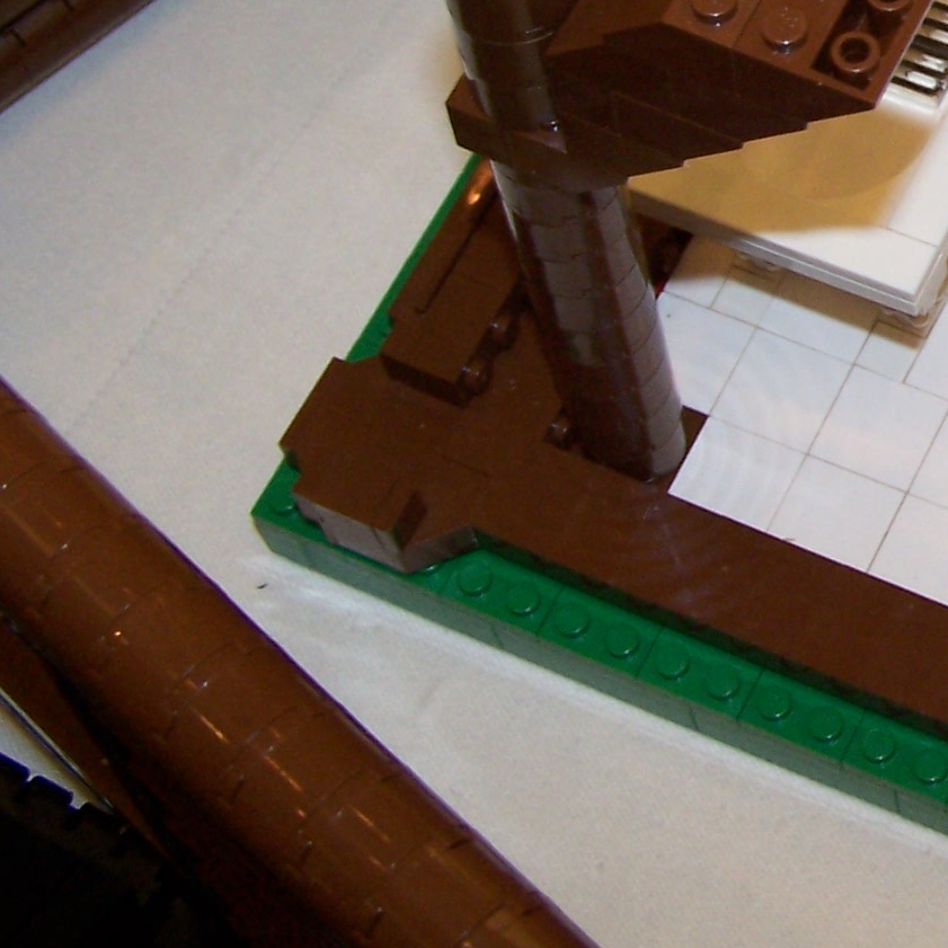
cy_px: 139
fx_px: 2851
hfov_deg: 17.6
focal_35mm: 92
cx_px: 1255
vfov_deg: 18.6
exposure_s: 1/60
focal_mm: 6.3
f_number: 2.8
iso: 140
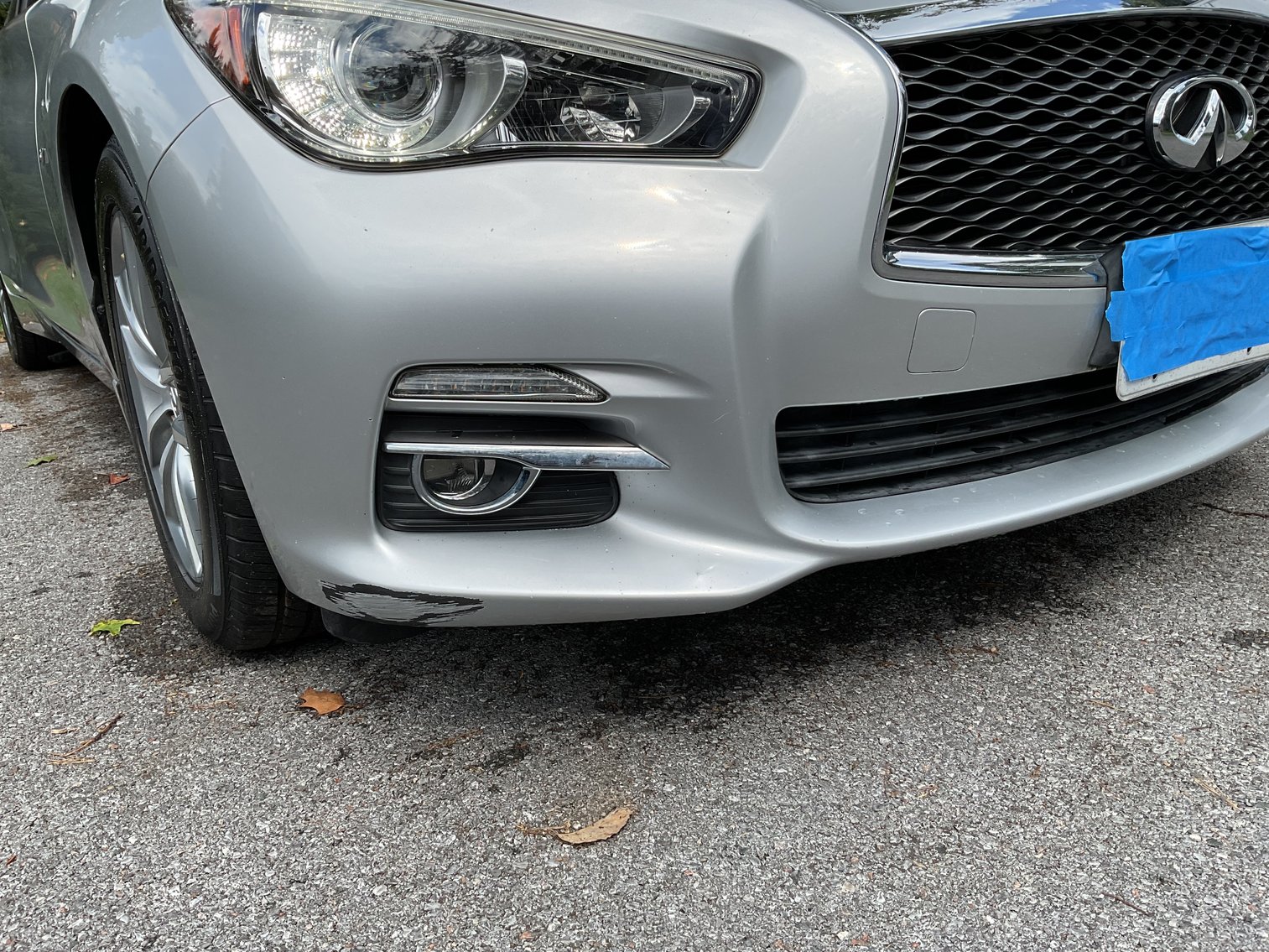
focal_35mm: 29
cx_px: 634
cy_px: 476
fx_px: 1063
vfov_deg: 48.2
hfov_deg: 61.7
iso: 16
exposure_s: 1/1412
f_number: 1.8
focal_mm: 3
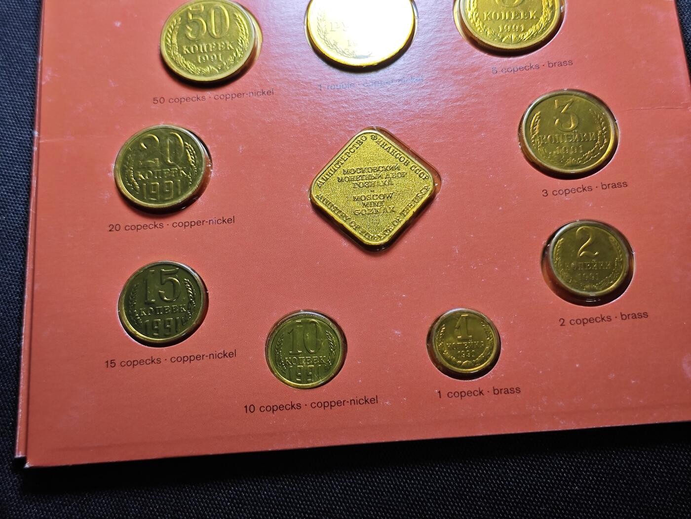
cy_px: 260
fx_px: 978
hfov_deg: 38.9
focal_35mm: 49
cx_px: 346
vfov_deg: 29.7
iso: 80
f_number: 1.6
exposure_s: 1/74.2
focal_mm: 5.84
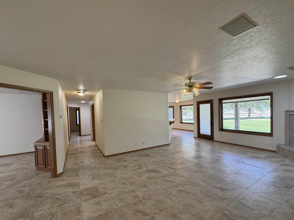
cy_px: 117
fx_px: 127
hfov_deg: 98.2
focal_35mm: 15
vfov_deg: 81.7
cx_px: 150
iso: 160
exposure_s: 1/120
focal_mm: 2.22
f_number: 2.2
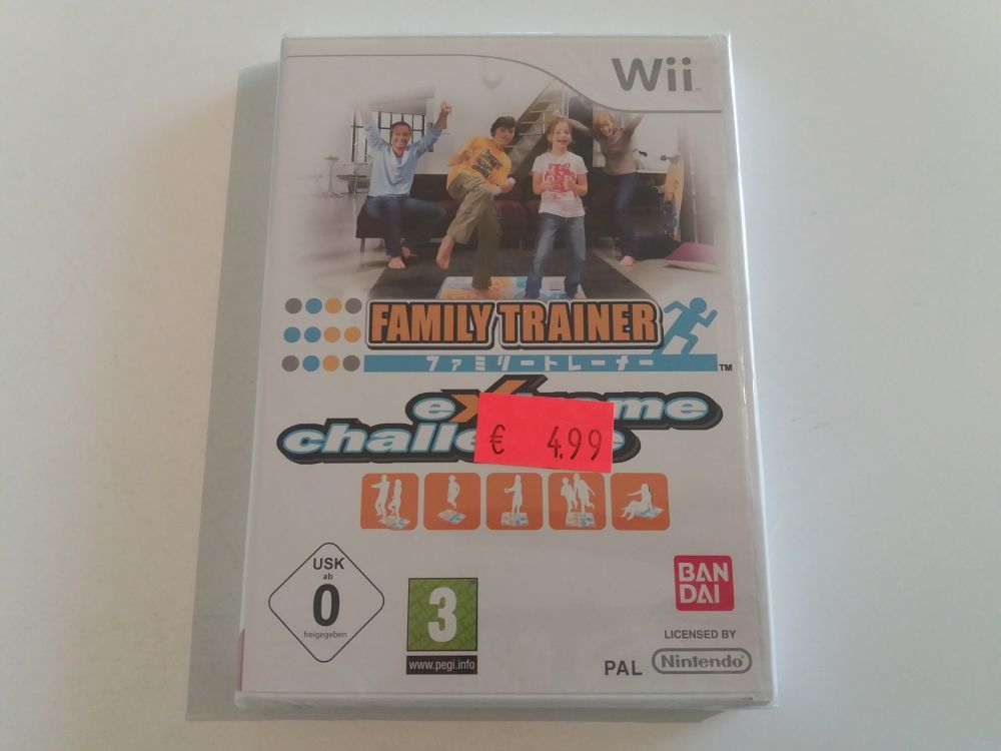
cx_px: 500
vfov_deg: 49.7
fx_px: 810
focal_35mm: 28
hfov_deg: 63.4
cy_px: 376
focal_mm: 3.7
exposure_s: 1/20
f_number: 1.9
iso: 160
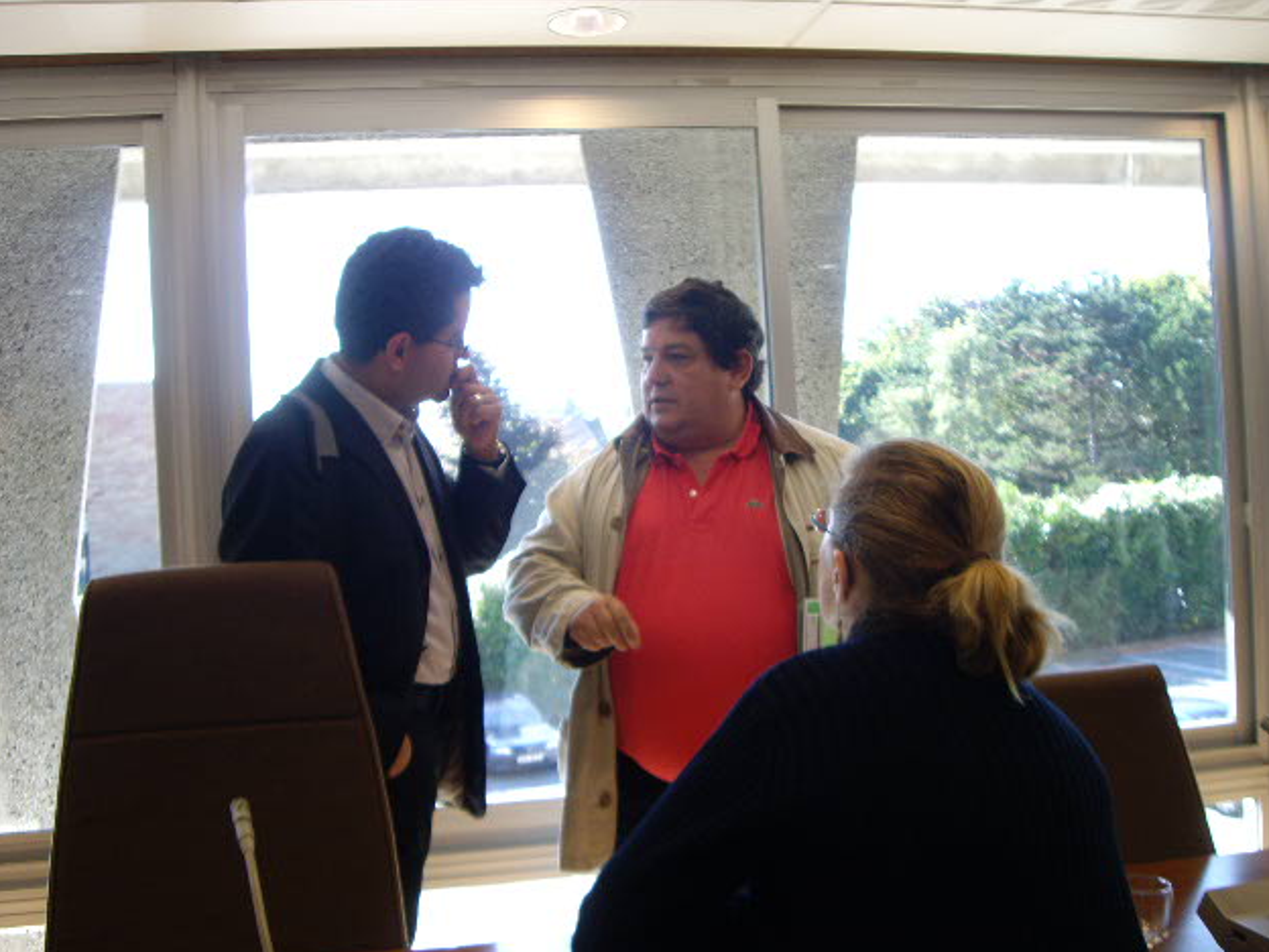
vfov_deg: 36.8
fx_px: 1430
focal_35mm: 39
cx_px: 645
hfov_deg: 47.9
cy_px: 470
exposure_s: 1/100
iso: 100
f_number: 2.7
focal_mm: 6.2
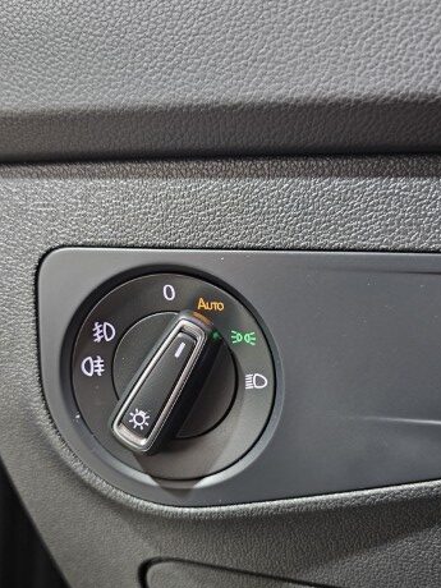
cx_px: 203
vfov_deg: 56.5
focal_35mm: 32
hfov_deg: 44.1
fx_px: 544
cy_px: 346
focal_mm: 6.3
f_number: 1.7
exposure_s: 1/25
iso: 640
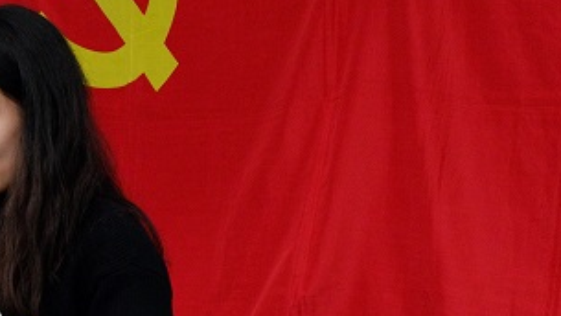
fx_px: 2679
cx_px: -53
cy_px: 204
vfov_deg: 6.8
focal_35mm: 180
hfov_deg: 11.8
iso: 800
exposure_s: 1/10
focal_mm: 50
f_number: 5.6
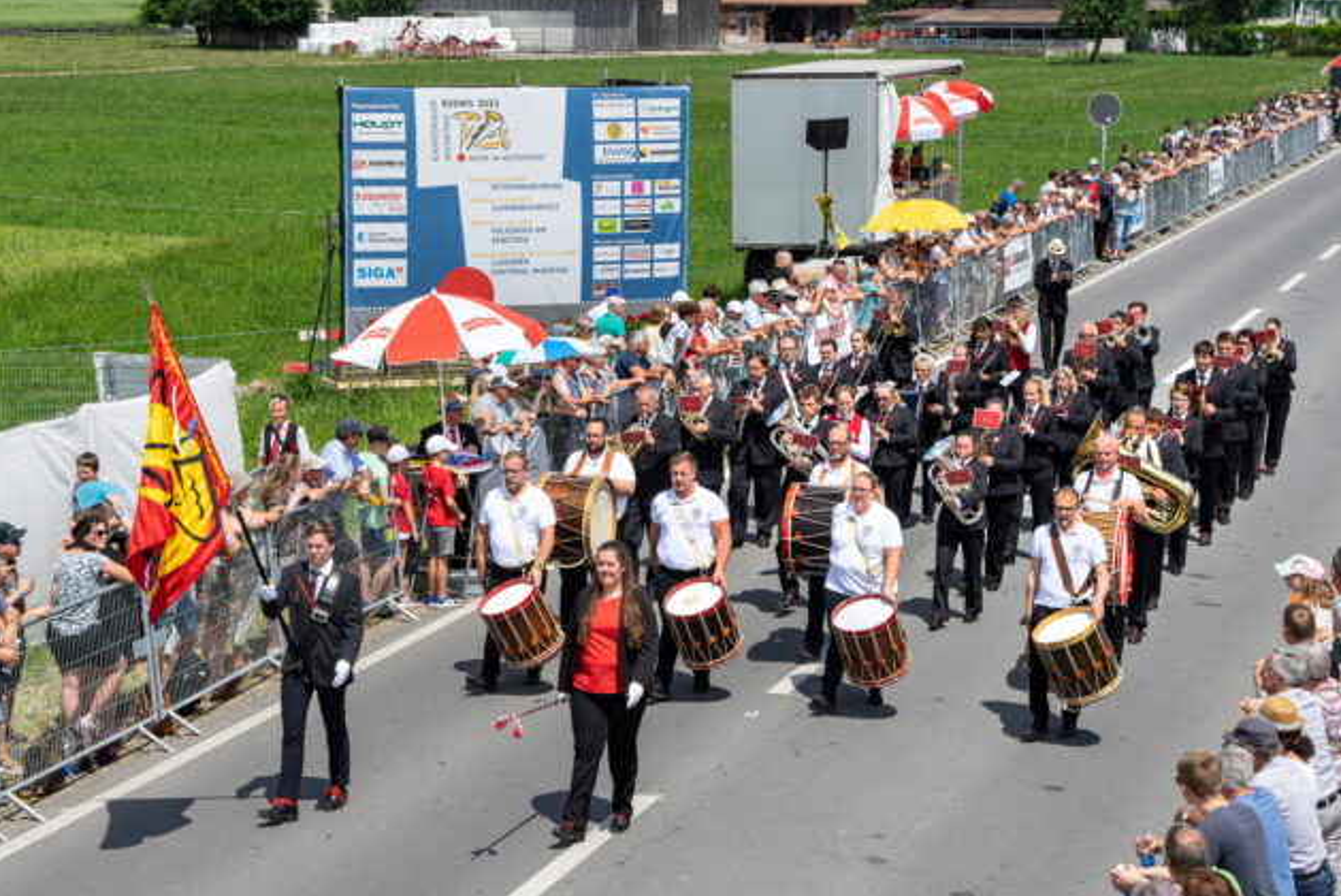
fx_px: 2310
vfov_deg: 21.9
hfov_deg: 32.4
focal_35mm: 62
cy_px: 457
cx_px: 652
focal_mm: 60
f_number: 8
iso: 100
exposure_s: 1/250
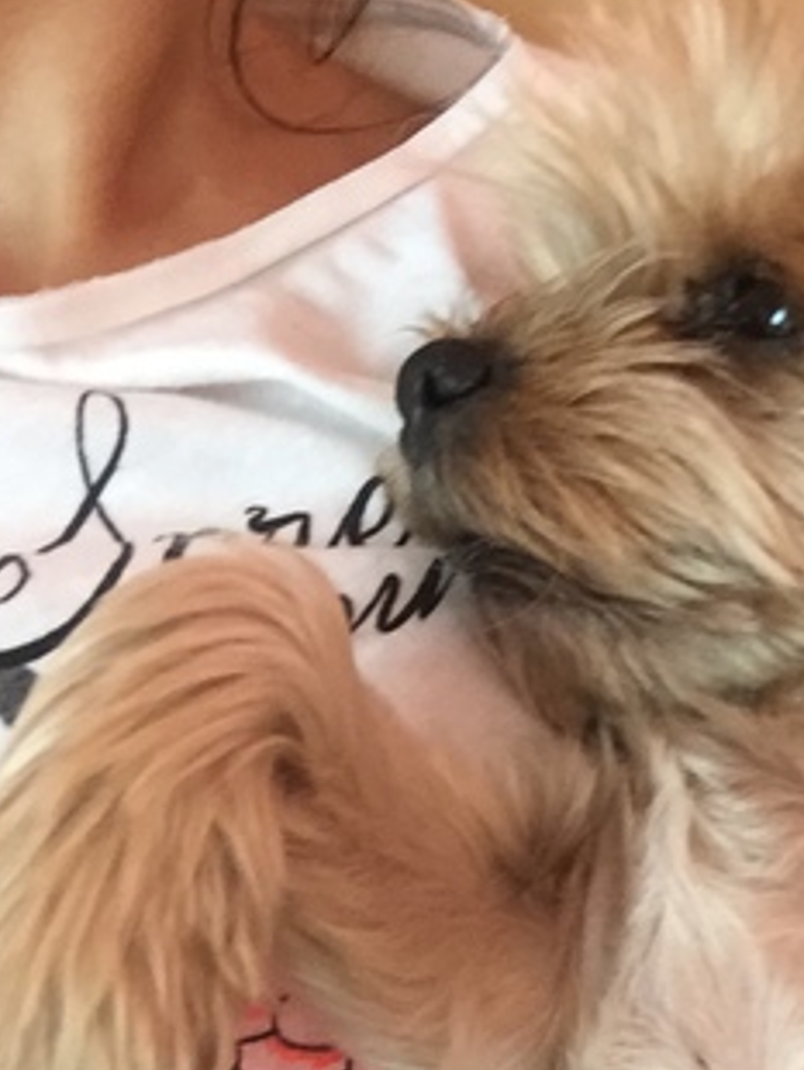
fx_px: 1484
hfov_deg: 29.9
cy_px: 780
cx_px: 576
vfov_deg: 38.8
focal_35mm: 48
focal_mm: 2.65
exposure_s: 1/30
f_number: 2.2
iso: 200
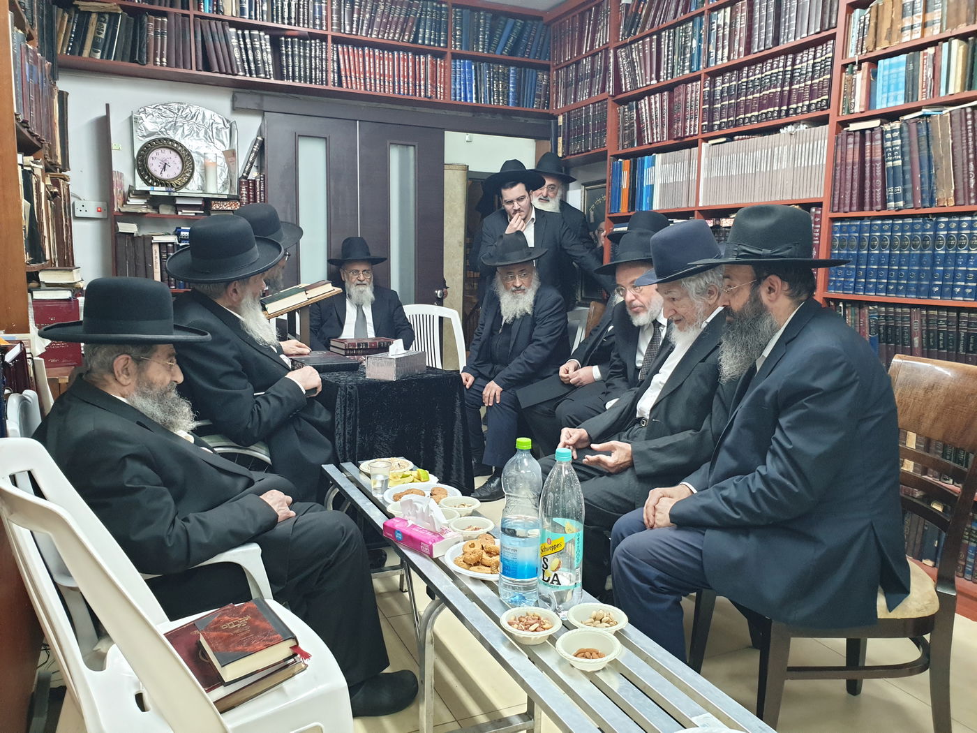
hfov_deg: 67.3
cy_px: 366
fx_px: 734
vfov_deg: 53.1
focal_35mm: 26
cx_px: 488
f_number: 2.4
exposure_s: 1/50
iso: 400
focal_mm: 4.3
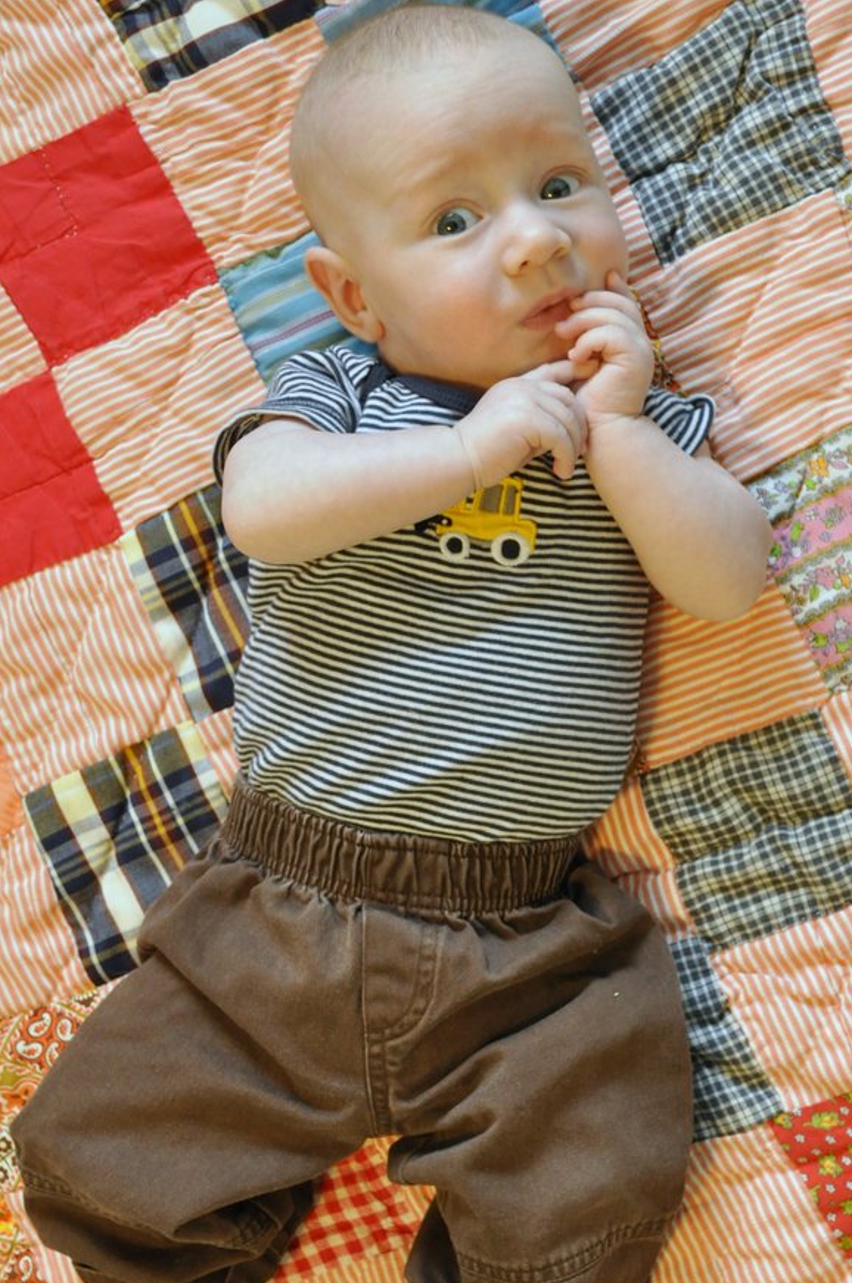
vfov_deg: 32.3
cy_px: 791
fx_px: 2208
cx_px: 434
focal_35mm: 62
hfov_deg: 21.8
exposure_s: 1/25
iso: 1000
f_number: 5
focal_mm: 30
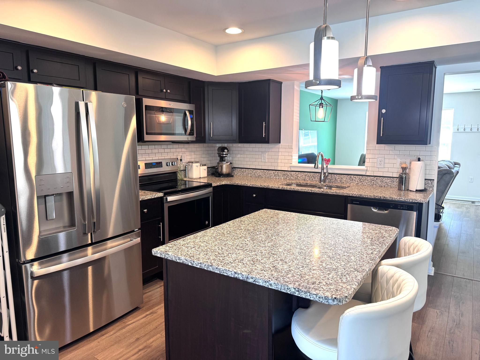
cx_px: 240
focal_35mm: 24
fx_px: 333
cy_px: 180
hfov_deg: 71.6
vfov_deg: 56.8
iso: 100
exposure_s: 1/60
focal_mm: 6.76
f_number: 1.78
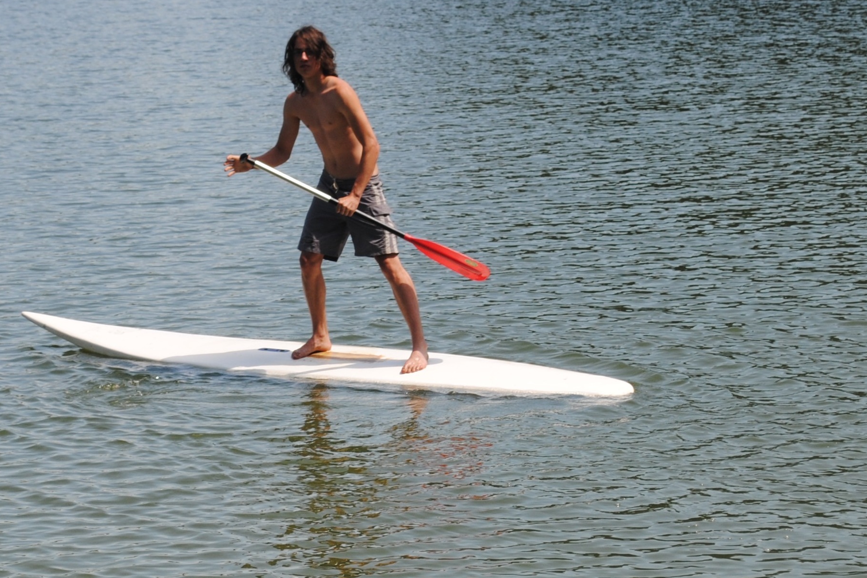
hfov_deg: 20.1
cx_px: 387
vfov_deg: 13.5
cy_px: 229
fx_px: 2447
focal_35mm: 102
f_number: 7.1
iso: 100
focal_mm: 55
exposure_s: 1/200
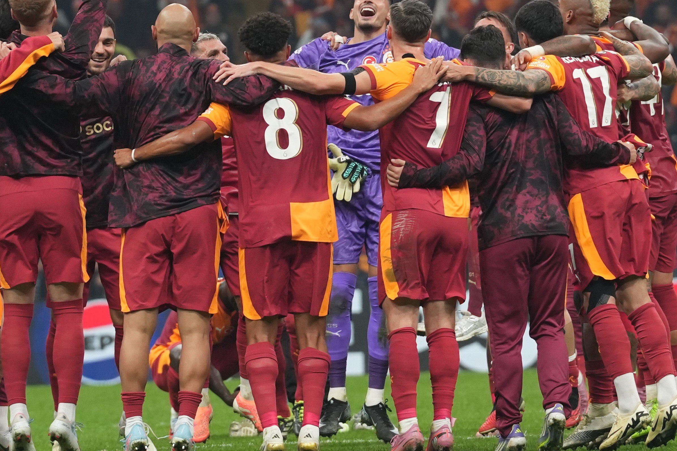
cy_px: 150
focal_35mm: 577
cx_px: 262
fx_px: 10849
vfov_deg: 2.4
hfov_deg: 3.6
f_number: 4.5
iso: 2000
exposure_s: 1/800
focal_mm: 200
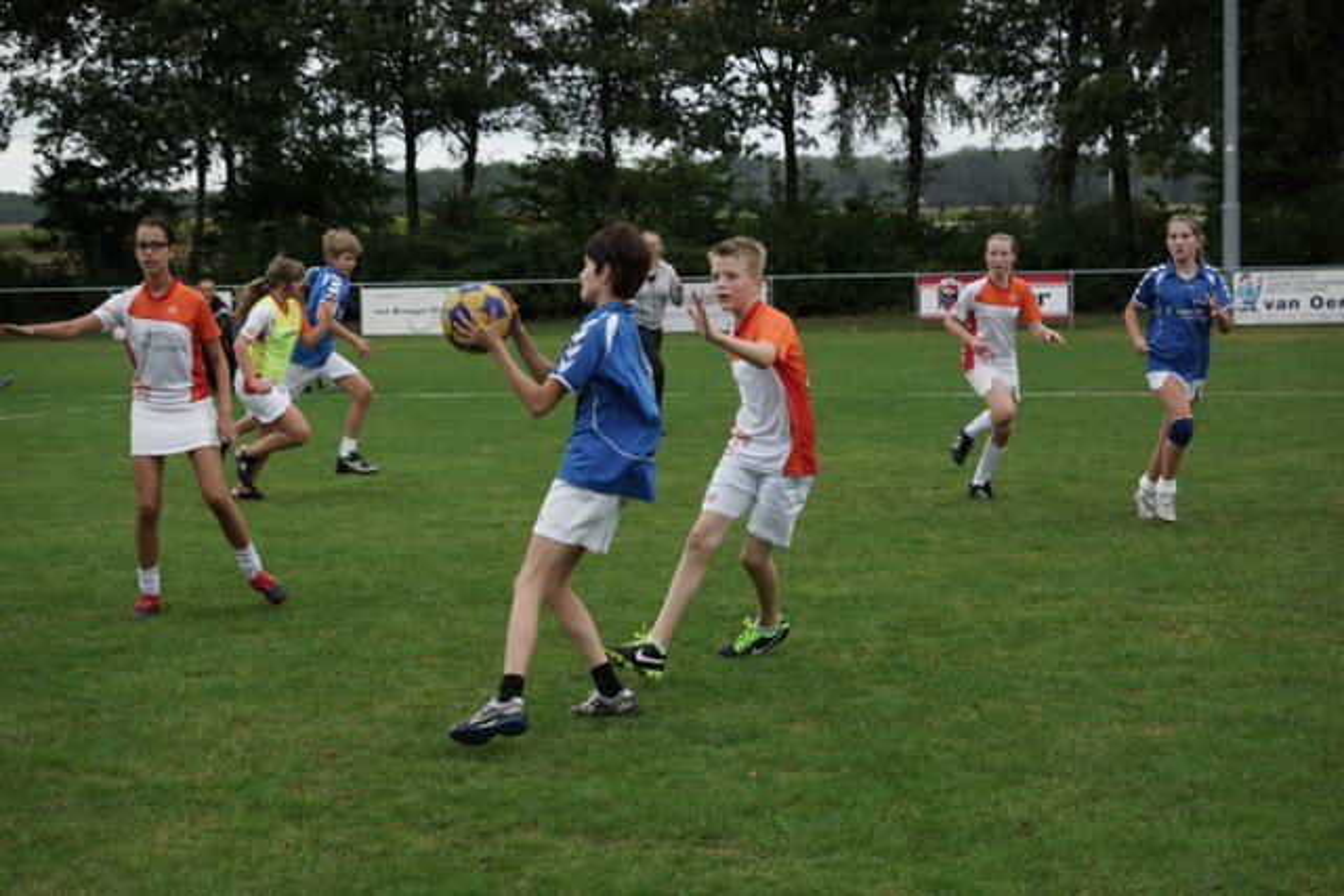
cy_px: 448
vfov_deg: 18.2
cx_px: 672
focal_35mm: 75
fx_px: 2800
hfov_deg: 27.0
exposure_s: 1/250
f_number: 2.8
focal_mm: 50
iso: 100
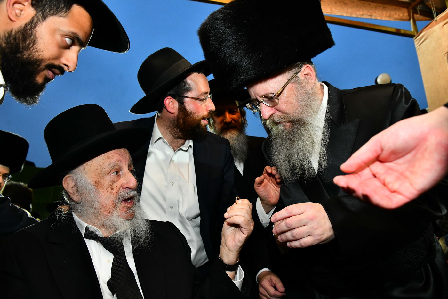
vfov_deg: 46.4
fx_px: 348
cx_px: 224
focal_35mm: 28
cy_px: 150
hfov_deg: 65.5
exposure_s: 1/125
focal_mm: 28
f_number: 5.6
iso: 2500
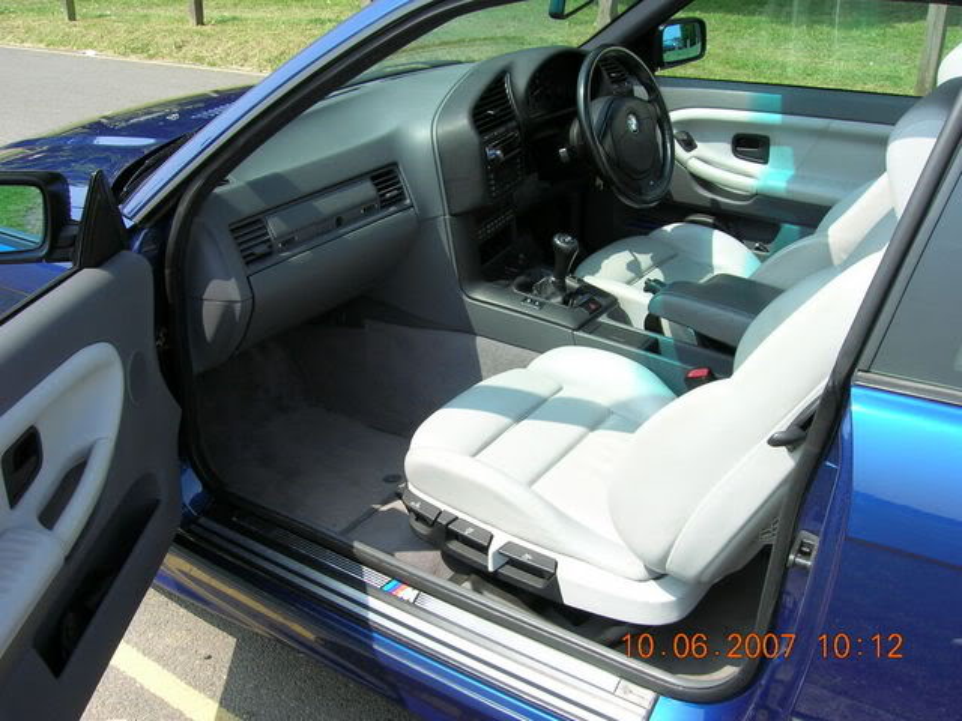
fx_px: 945
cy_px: 360
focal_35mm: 34
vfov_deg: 41.8
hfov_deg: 54.0
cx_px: 481
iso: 50
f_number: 4.9
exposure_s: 1/147
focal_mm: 5.7
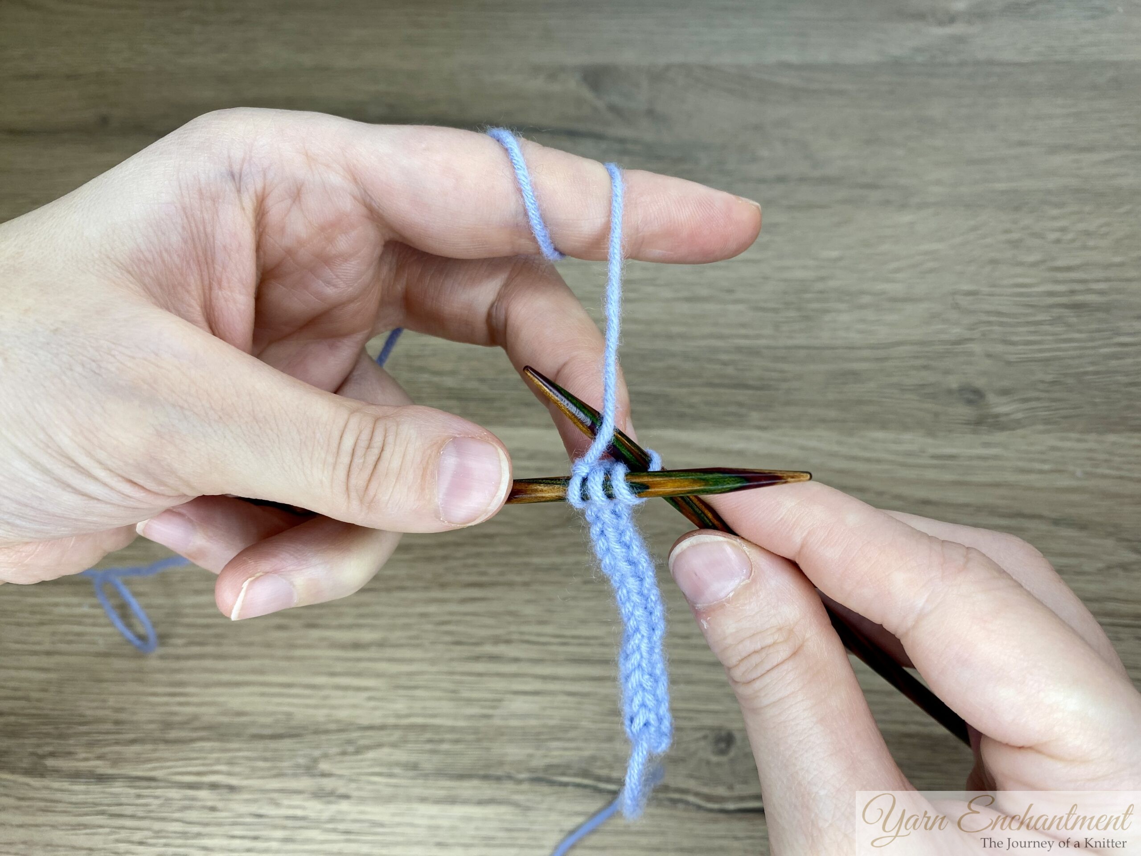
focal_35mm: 25
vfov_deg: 54.9
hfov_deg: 69.4
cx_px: 570
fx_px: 824
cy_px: 428
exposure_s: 1/100
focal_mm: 4.25
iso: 40
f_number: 1.8
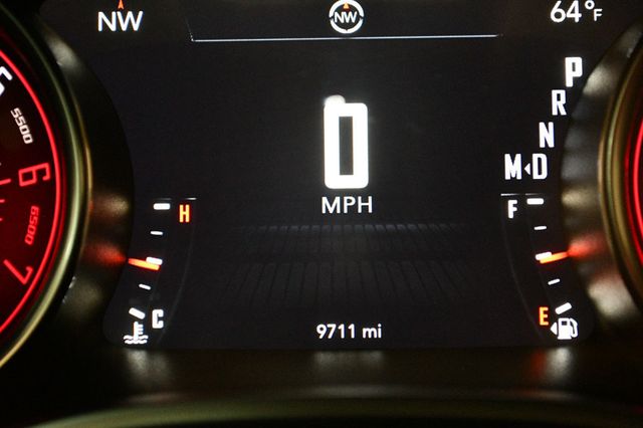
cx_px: 322
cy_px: 214
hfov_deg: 26.0
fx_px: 1392
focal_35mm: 78
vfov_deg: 17.5
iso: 5000
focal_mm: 52
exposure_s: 1/60
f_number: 5.6
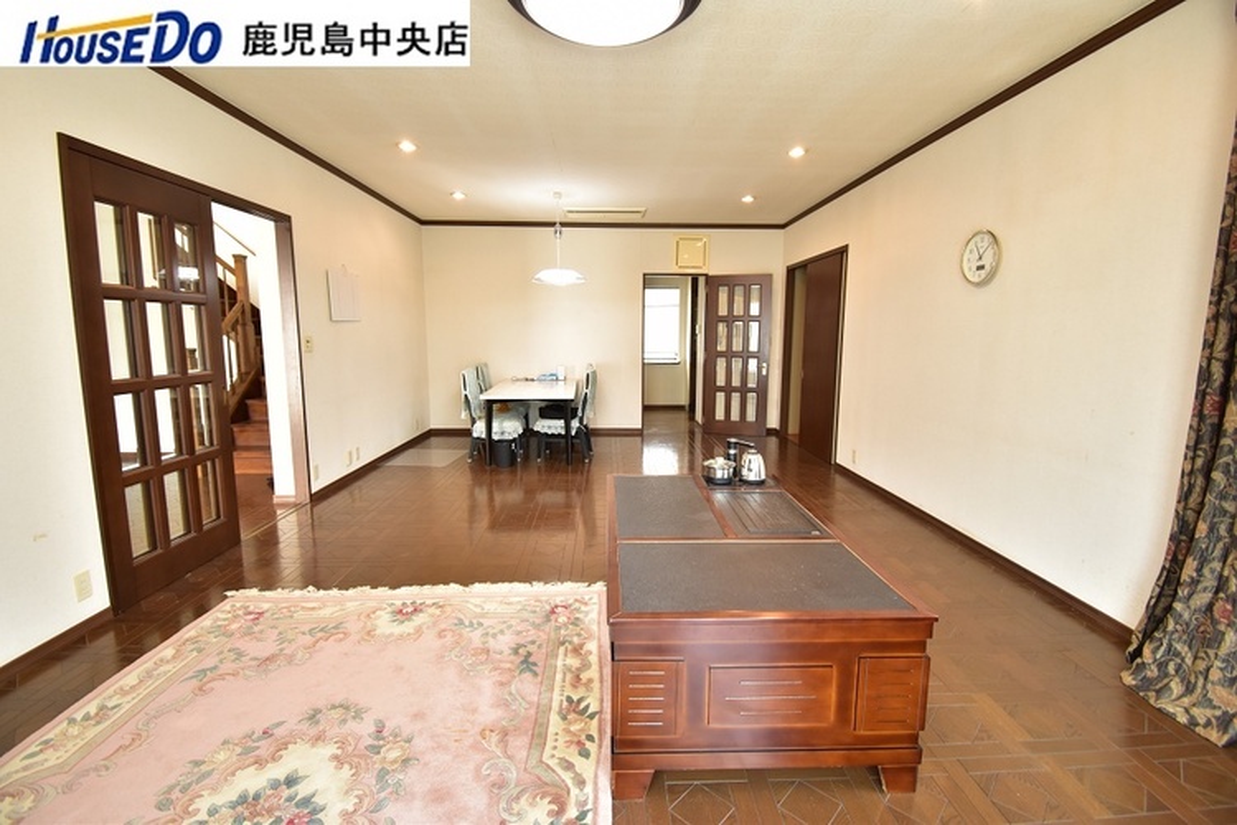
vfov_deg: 77.3
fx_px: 515
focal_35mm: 15
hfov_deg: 100.4
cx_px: 618
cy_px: 412
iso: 560
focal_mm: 10
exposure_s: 1/15
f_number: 4.5
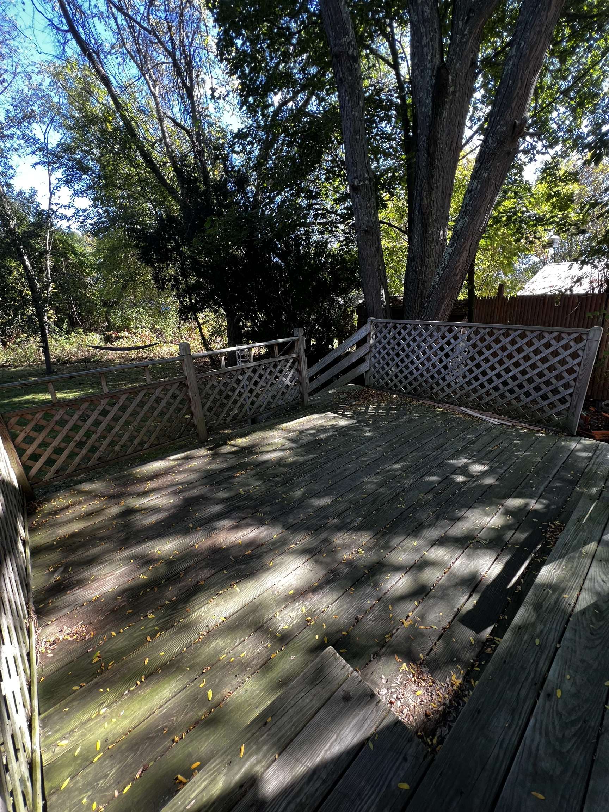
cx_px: 304
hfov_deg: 89.9
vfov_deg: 106.2
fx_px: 305
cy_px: 406
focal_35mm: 13
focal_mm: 1.57
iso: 50
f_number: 1.8
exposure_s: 1/99
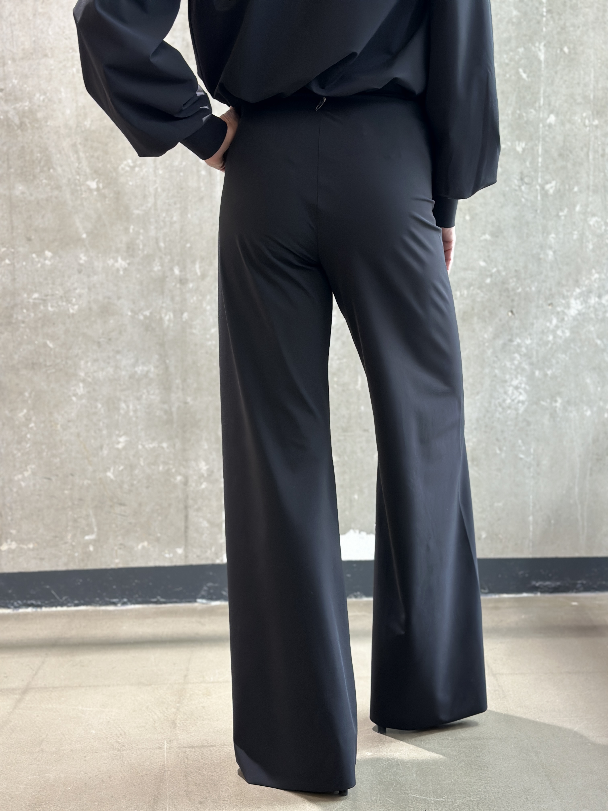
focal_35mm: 48
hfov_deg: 30.3
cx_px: 304
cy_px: 406
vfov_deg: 39.7
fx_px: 1124
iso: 125
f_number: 1.78
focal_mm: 6.86
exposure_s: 1/50
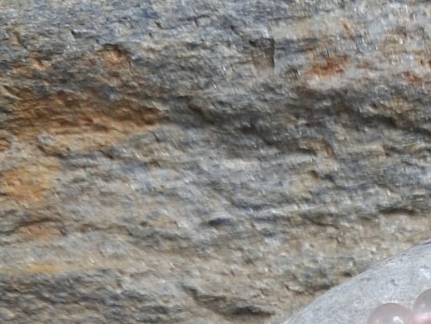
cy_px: 565
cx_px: 562
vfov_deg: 13.4
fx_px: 1246
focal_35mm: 100
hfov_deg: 18.3
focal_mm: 4
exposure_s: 1/50
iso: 50
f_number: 1.8
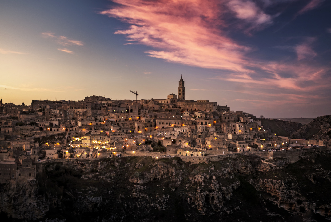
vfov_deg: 36.9
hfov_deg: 53.1
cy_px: 111
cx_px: 166
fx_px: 331
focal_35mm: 36
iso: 100
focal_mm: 36
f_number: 22
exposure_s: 4
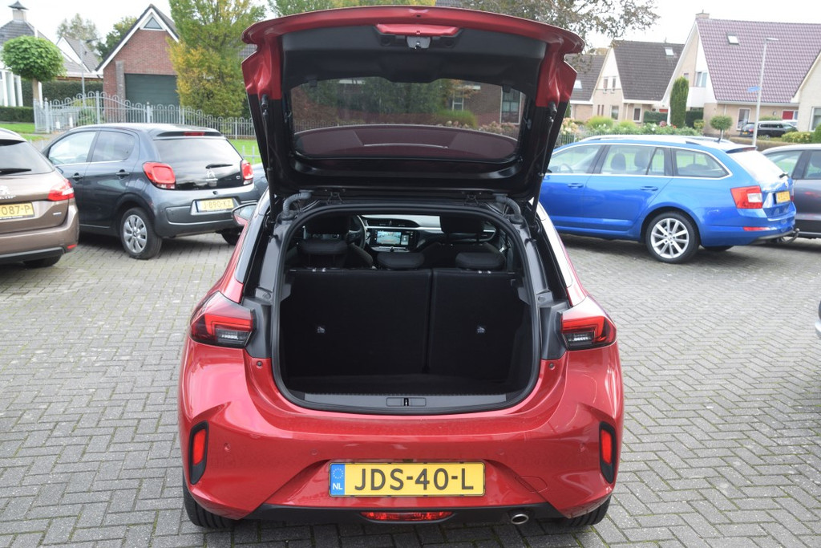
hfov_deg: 55.1
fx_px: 787
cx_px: 410
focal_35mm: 34
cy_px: 274
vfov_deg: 38.4
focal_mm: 23
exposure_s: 1/160
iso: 400
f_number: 6.3
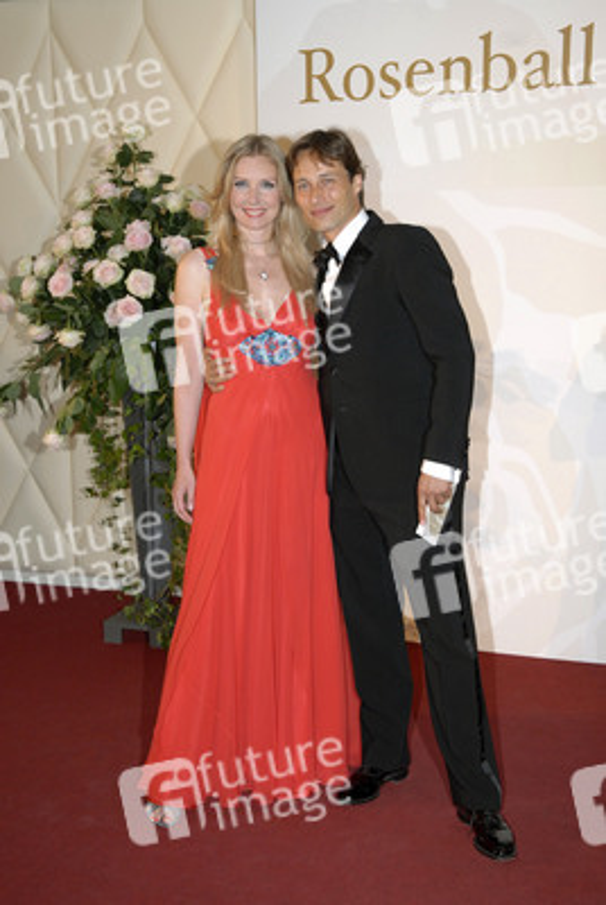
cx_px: 303
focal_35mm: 48
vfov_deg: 41.1
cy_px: 452
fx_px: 1208
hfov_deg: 28.2
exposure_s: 1/125
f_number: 5.6
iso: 800
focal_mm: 32
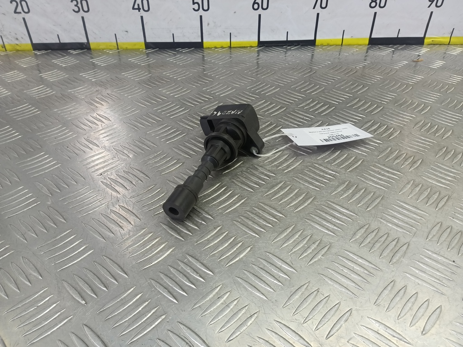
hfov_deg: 73.9
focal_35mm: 23
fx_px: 308
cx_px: 232
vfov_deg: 58.9
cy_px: 174
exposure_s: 1/50
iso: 125
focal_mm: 4.11
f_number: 1.6
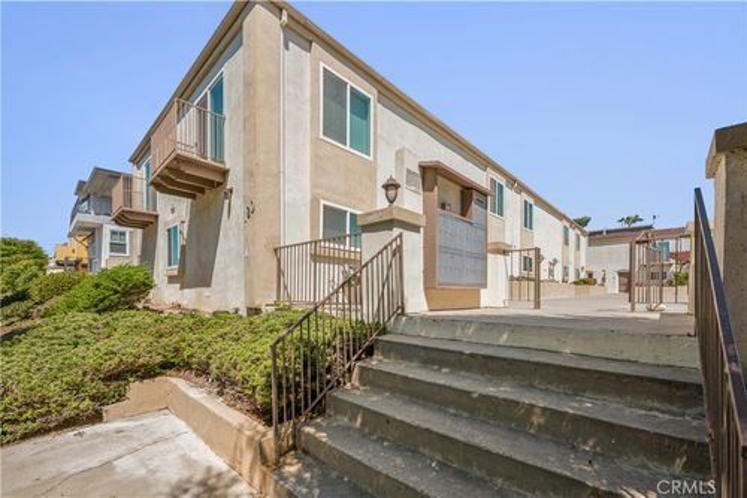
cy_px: 249
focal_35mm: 14
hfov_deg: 104.3
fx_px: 290
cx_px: 374
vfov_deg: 81.2
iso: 100
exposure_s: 1/160
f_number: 10
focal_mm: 14
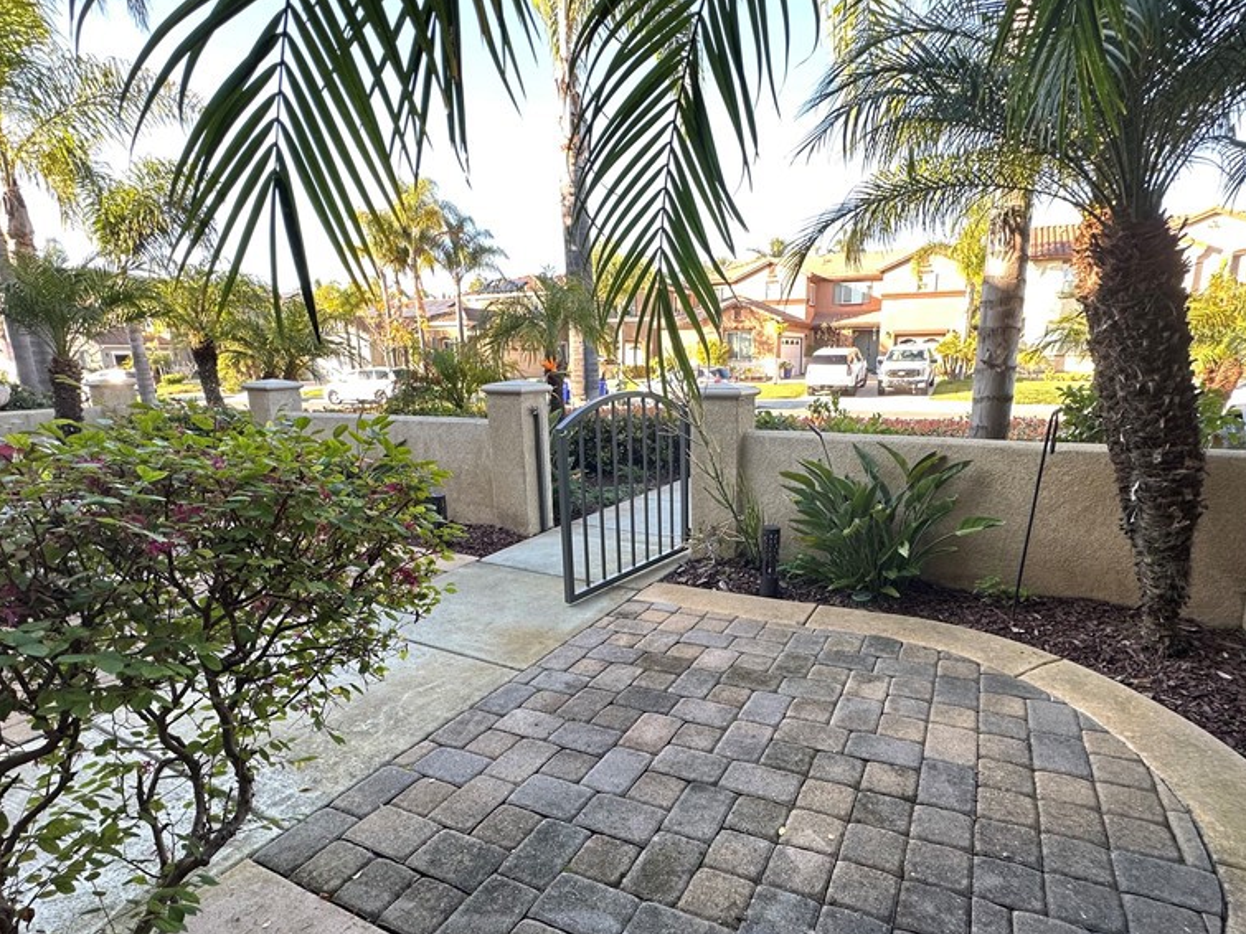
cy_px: 523
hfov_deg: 84.6
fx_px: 684
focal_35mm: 19
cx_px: 658
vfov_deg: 68.4
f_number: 2.2
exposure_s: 1/99
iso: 100
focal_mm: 2.22
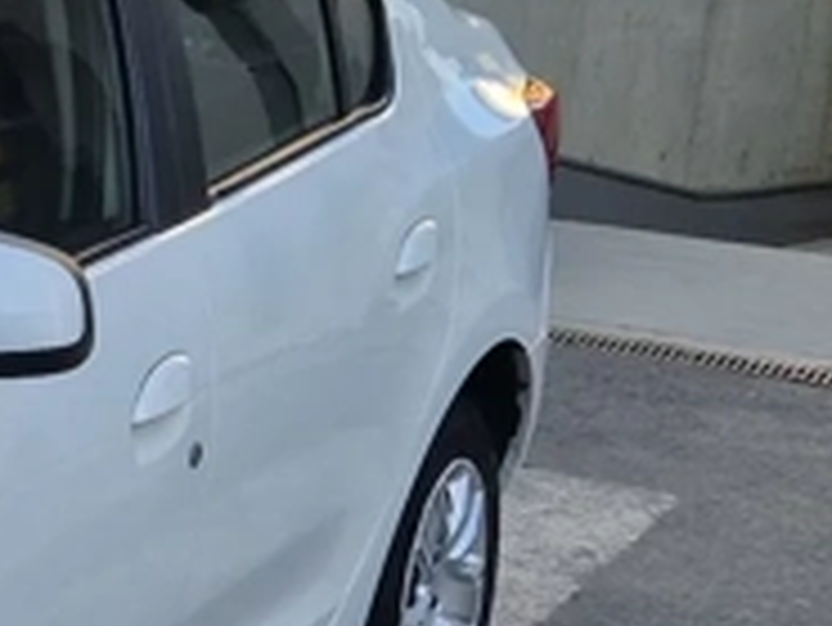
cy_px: 221
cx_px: -985
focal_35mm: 124
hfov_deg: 13.1
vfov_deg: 12.0
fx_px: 2982
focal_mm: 5.4
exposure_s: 1/410
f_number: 1.8
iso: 50
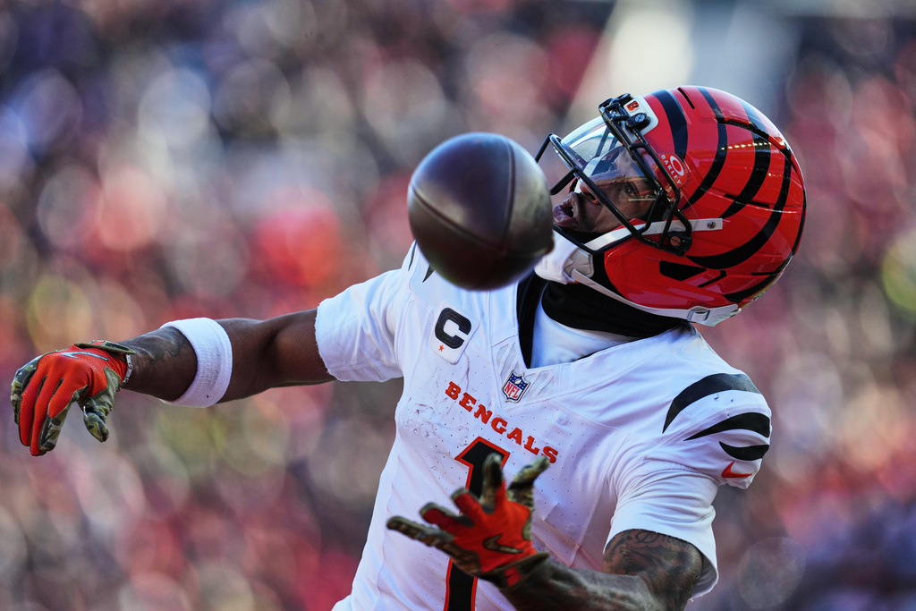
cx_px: 458
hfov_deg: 5.2
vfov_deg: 3.4
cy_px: 306
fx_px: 10179
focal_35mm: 400
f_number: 3.5
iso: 500
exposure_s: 1/3200
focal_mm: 400
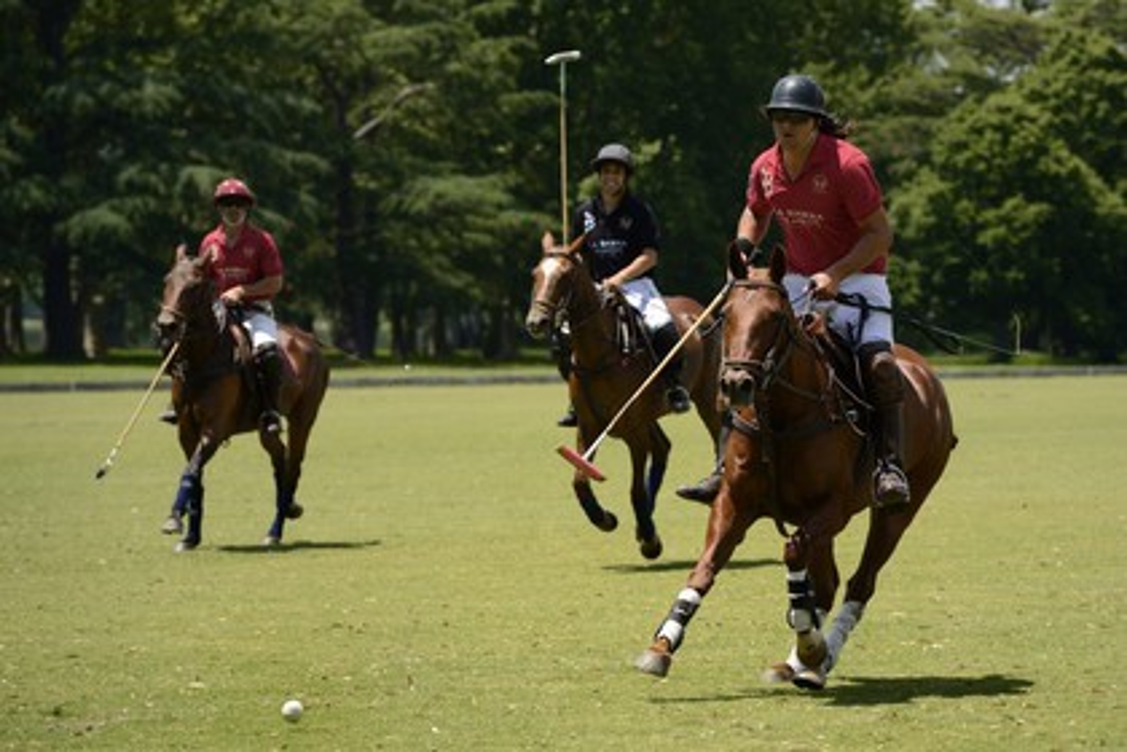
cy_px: 376
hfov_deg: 10.3
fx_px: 6261
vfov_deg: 6.9
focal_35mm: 200
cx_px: 564
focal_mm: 200
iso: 400
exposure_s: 1/1250
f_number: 7.1
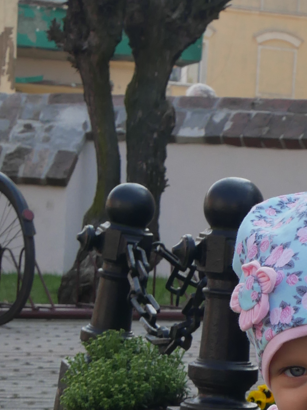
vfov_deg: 10.1
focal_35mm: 192
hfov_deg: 7.6
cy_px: 503
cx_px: 453
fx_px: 2270
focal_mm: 25
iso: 200
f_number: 8
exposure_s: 1/250
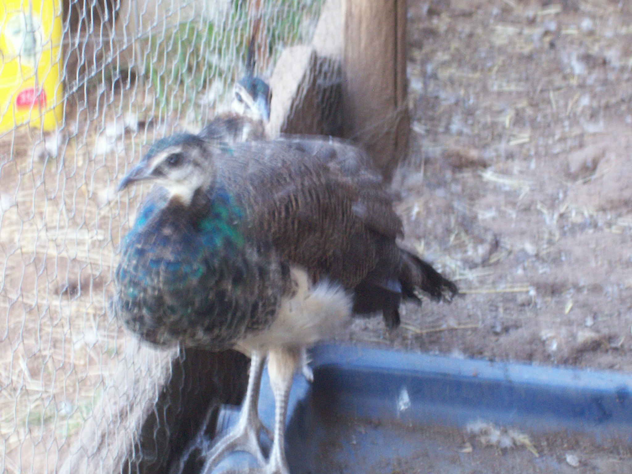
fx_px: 1862
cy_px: 237
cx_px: 316
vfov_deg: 14.5
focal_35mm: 102
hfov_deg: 19.3
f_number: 4.6
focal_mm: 16.8
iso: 160
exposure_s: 1/8
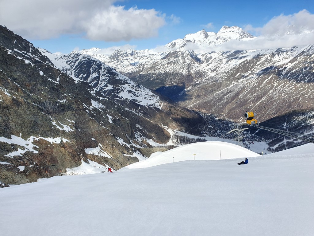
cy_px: 118
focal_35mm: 26
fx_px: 236
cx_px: 157
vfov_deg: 53.1
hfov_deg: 67.3
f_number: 2.4
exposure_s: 1/2264
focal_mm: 4.32
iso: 50
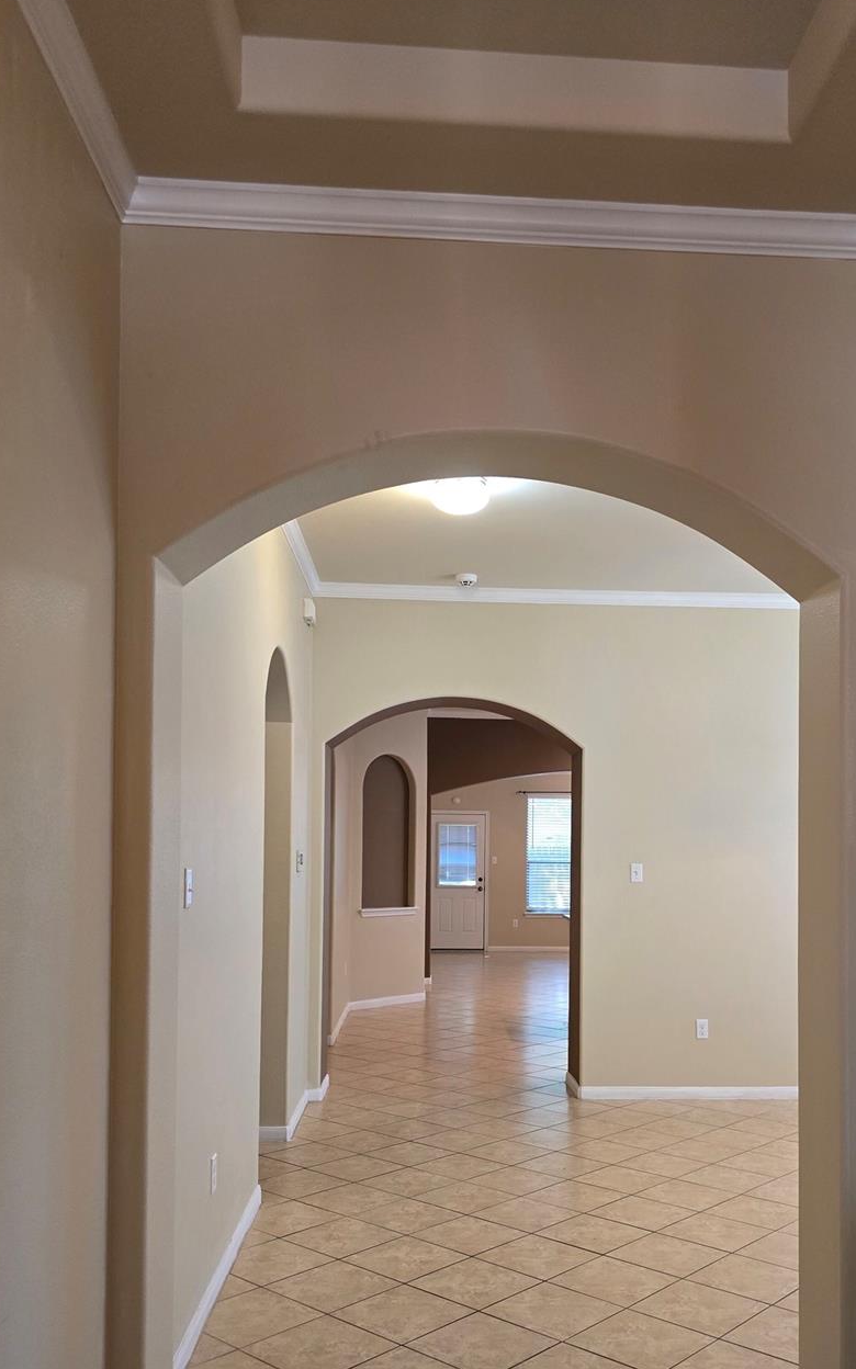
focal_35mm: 30
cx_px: 497
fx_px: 1120
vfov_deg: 62.4
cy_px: 808
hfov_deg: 41.7
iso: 500
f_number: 1.7
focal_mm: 6.3
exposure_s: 1/120
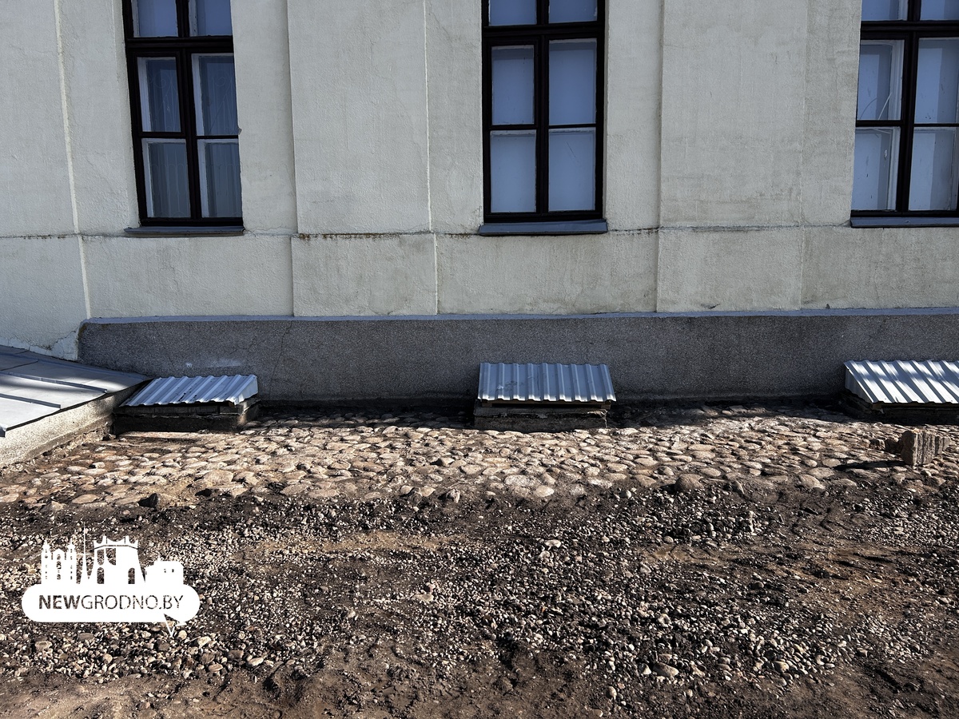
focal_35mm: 26
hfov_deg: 67.3
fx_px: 720
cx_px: 480
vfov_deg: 53.1
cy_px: 360
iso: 50
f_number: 1.5
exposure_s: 1/2208
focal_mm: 5.7
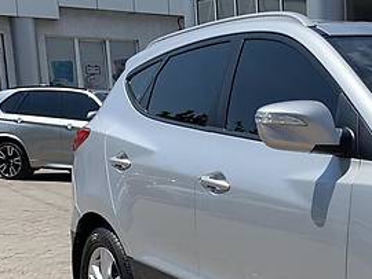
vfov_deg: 18.7
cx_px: 464
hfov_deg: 22.9
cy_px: 279
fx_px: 828
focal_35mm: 77
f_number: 1.8
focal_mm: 4.2
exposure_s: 1/2915
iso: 25
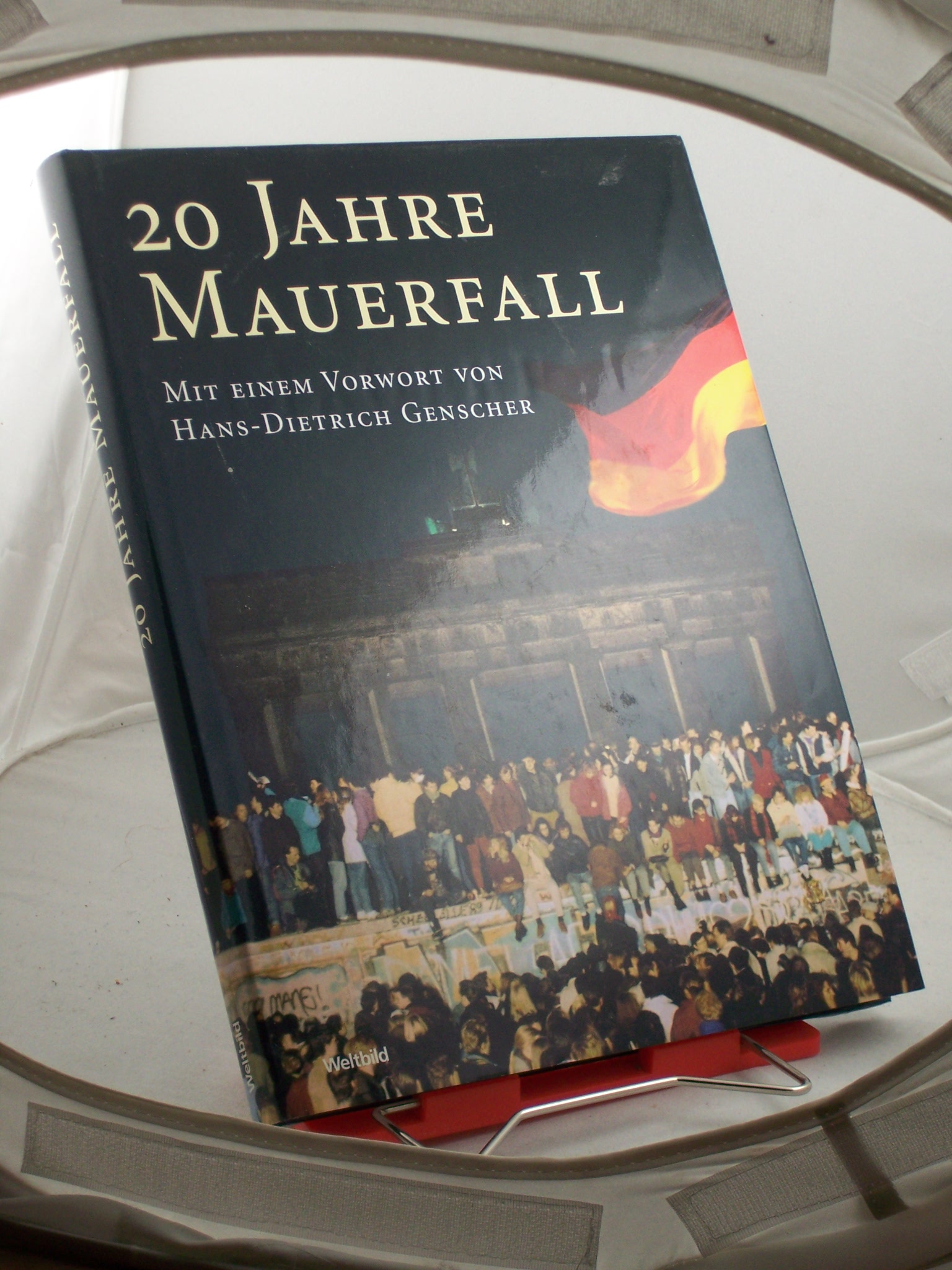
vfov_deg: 23.8
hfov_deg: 18.0
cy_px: 635
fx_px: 3007
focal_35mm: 82
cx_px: 476
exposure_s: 1/80
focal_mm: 13.6
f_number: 4
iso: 125
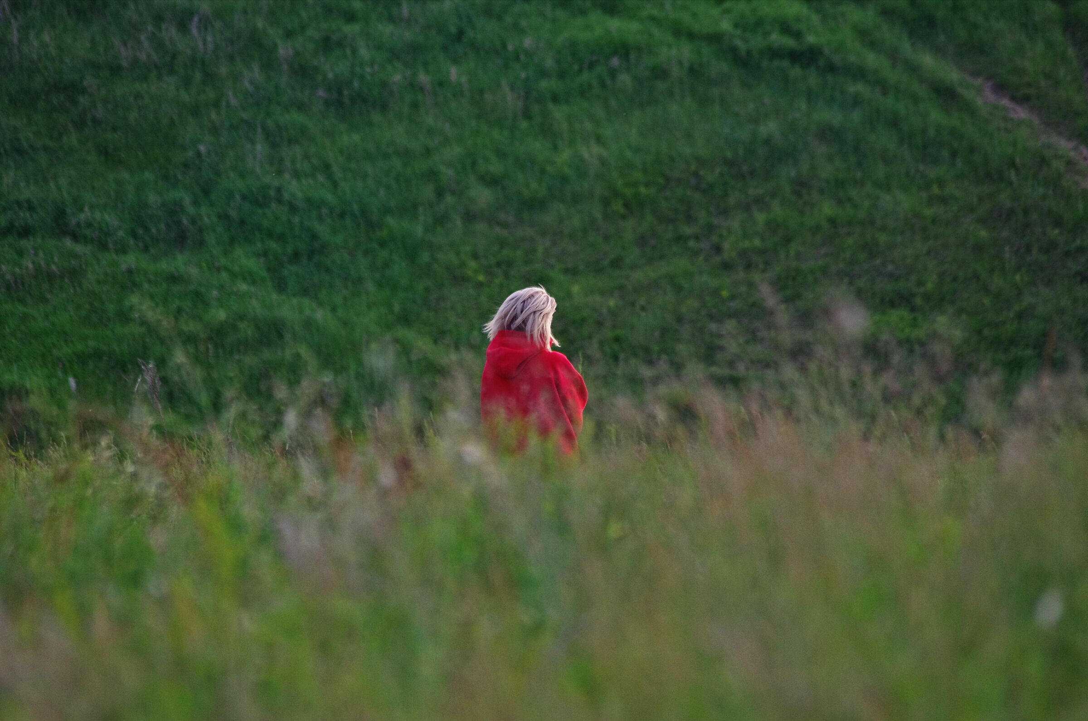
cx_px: 544
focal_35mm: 285
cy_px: 360
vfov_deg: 4.8
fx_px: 8596
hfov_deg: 7.2
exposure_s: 1/500
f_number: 5.6
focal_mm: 190
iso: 800
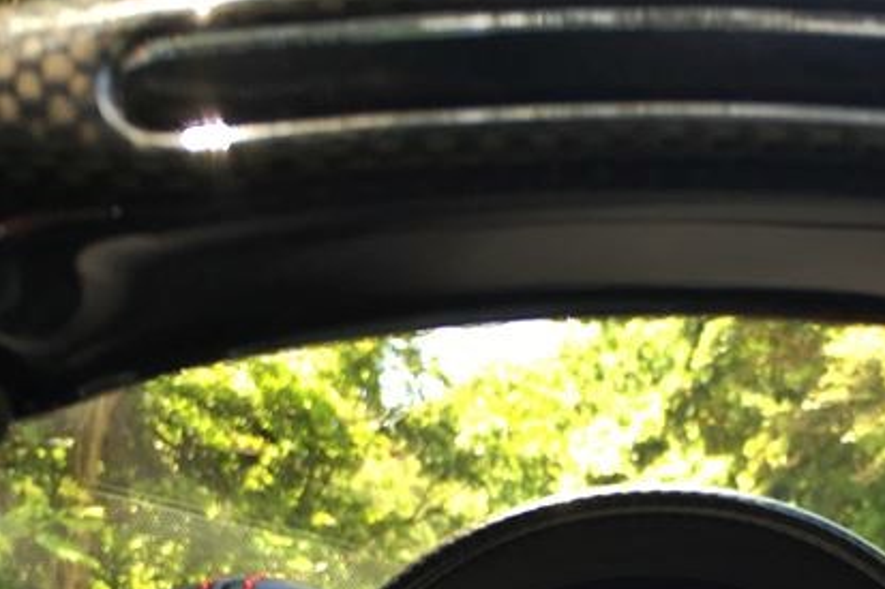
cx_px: 658
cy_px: 784
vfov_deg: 17.4
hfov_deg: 27.4
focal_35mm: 73
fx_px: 1794
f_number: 2.2
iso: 25
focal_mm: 4.15
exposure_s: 1/50
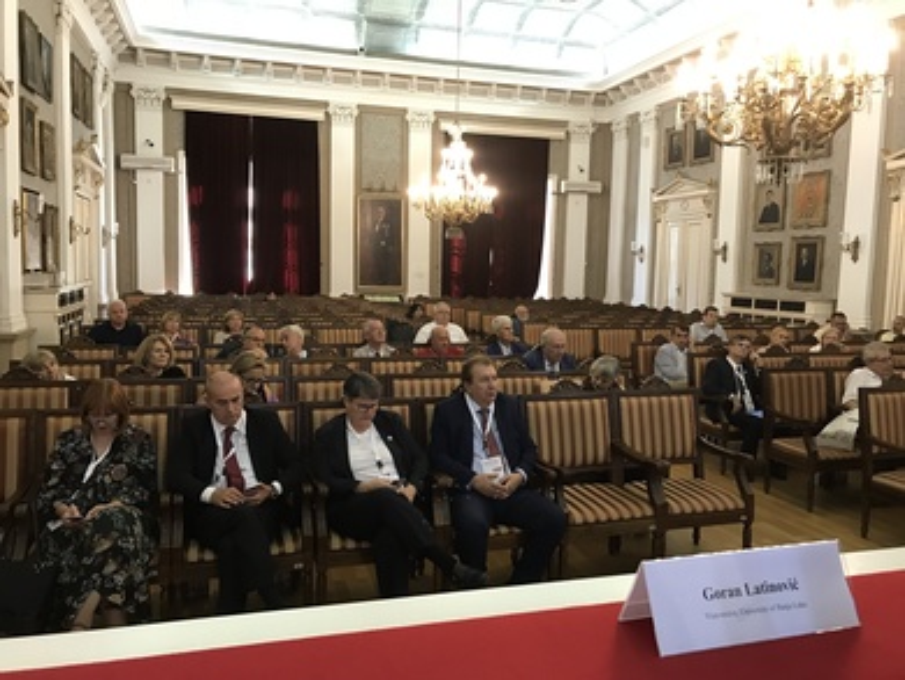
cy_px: 340
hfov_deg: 63.4
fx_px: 732
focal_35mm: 28
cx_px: 452
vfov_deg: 49.8
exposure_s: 1/17
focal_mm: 3.99
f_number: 1.8
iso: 80
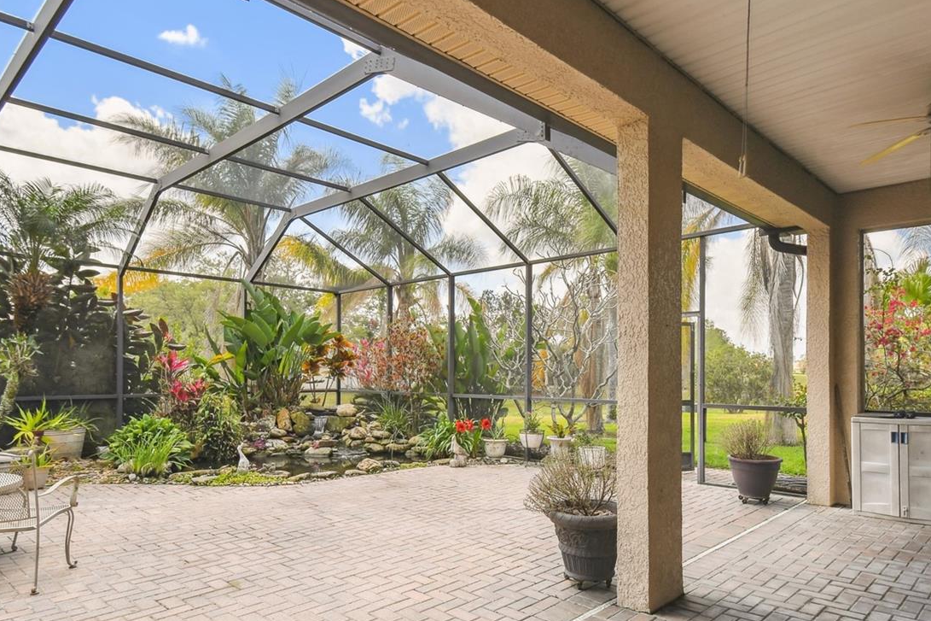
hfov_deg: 78.2
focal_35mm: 22
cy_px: 383
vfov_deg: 56.6
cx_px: 523
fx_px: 569
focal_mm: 10
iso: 100
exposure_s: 1/200
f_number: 7.1
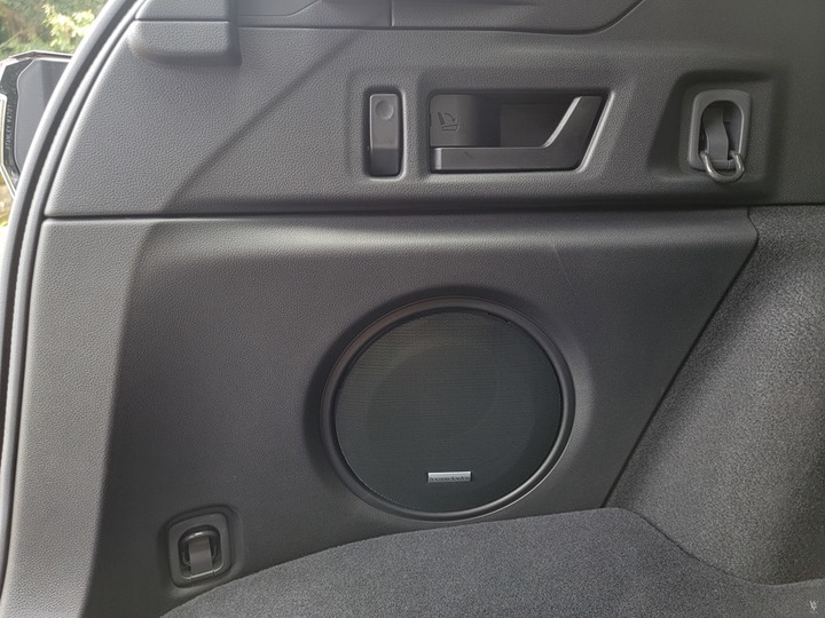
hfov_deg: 71.6
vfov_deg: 56.8
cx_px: 412
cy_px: 309
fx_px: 572
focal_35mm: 24
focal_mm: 6.7
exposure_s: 1/119
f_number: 1.8
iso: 125
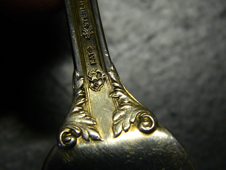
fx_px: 672
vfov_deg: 14.4
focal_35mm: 103
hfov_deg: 19.1
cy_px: 85
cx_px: 113
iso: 400
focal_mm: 18.6
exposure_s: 1/20
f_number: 4.5
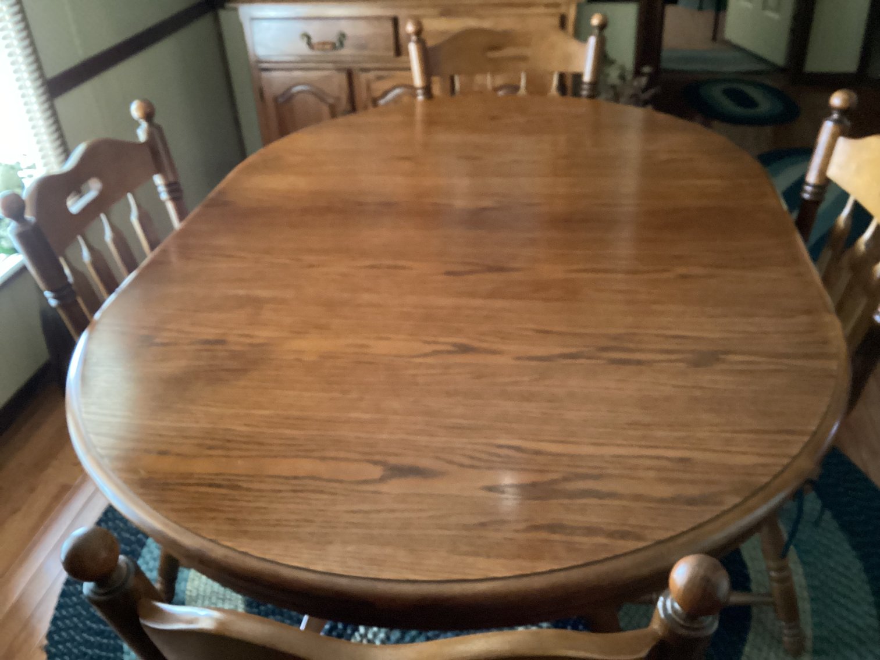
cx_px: 440
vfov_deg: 45.4
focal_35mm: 31
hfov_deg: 58.3
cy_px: 330
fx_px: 788
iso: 500
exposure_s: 1/30
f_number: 2.4
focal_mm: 3.3
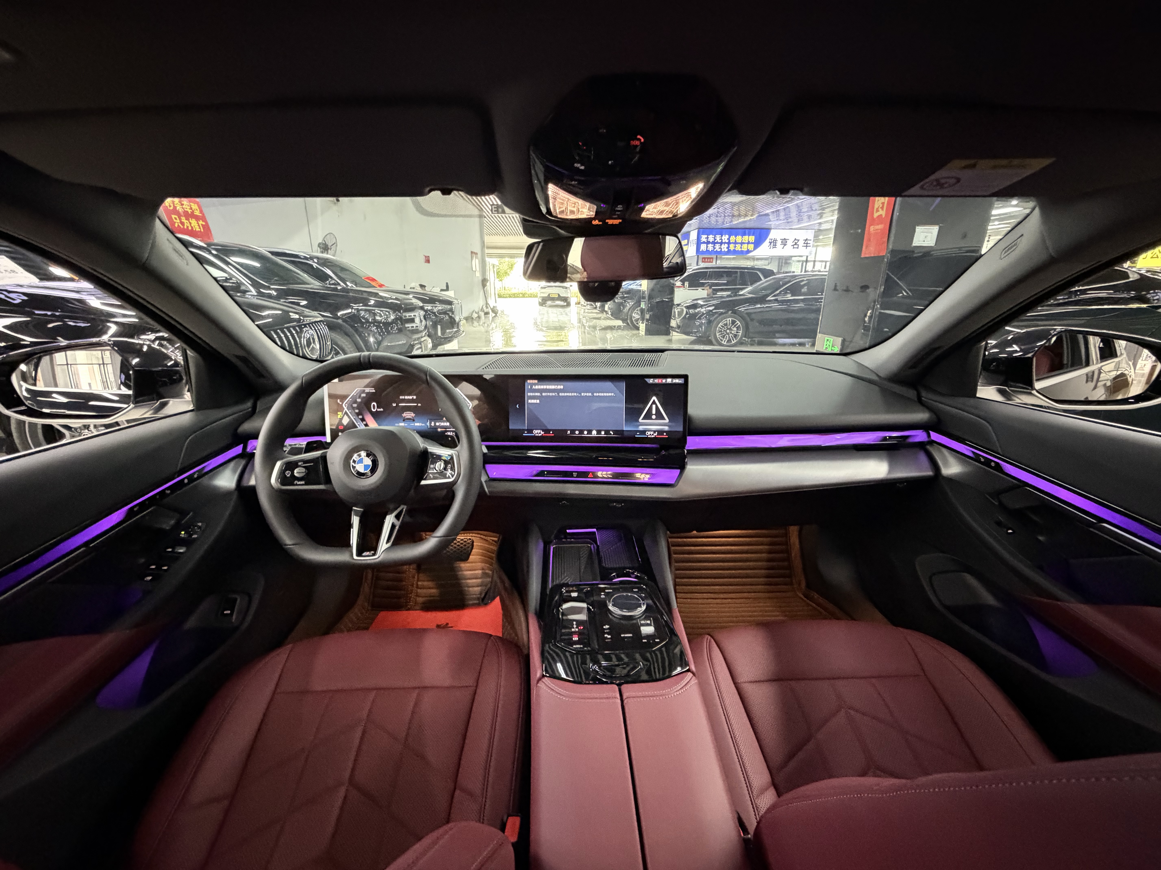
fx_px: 470
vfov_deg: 85.7
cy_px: 435
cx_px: 580
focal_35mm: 14
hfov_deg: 102.1
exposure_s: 1/42
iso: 1000
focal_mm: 2.22
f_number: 2.2
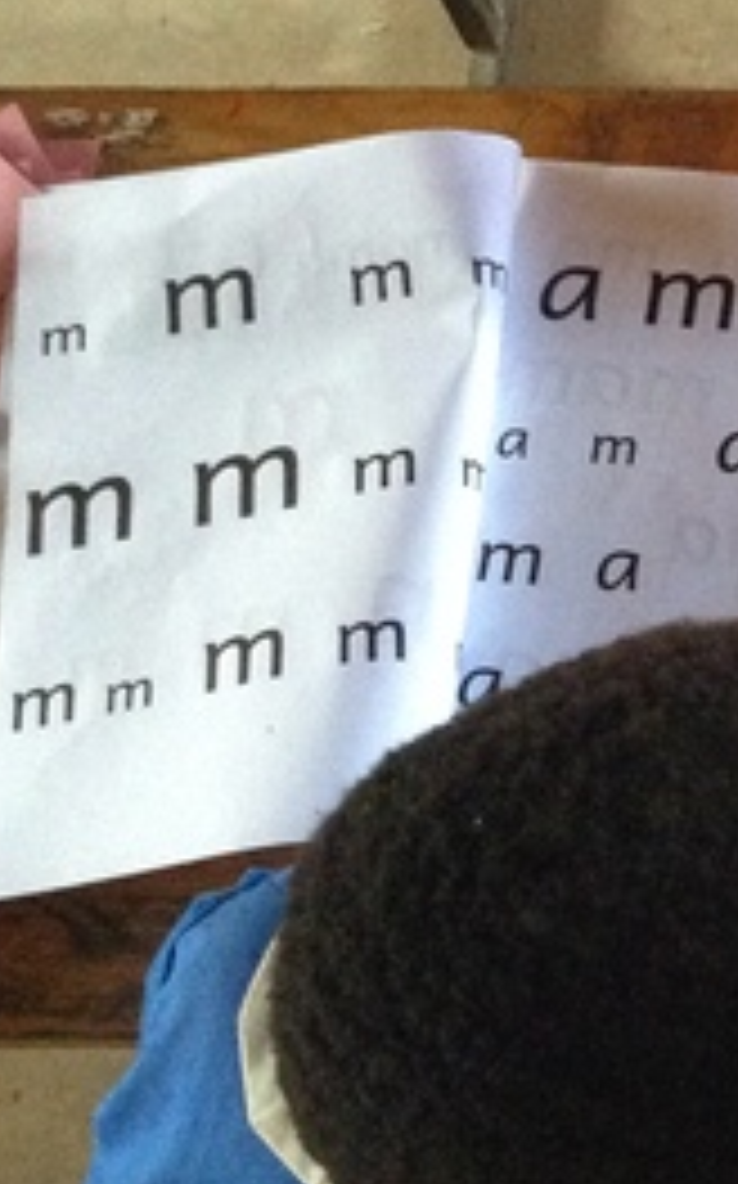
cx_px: 1368
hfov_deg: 13.6
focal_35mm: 85
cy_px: 612
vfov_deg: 24.4
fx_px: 2740
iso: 320
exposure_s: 1/15
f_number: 2.4
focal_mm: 3.3
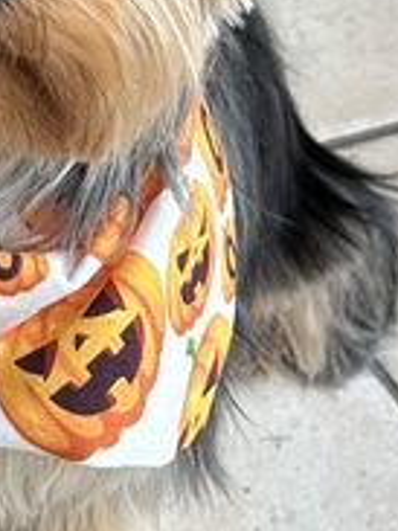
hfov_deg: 10.3
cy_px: -334
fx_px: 2179
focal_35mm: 142
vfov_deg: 12.9
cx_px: -78
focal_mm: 5.7
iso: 50
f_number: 1.5
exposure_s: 1/121
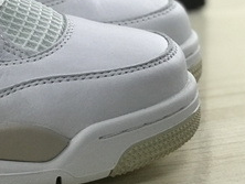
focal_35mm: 190
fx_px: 1346
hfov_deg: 10.1
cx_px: -113
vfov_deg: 7.7
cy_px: -80
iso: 50
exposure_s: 1/50
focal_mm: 6.6
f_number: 2.8
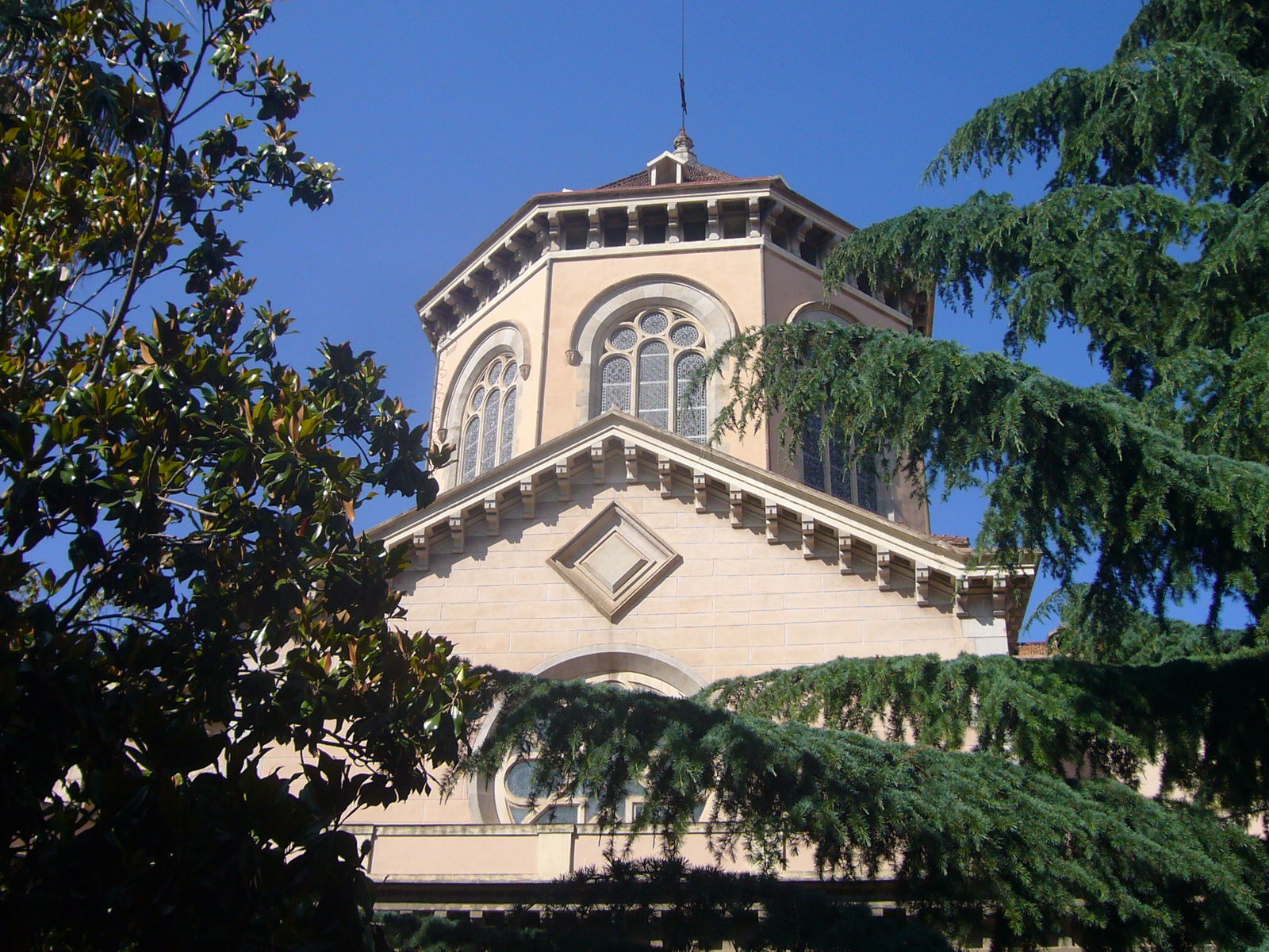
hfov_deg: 46.8
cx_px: 634
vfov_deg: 36.0
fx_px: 1466
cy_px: 476
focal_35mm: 40
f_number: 5.6
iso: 80
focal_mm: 4.7
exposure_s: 1/320
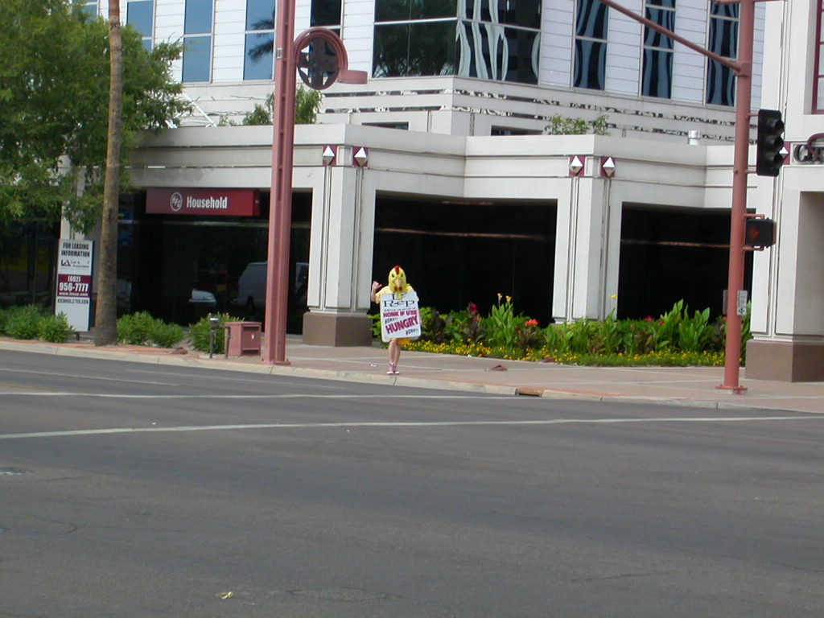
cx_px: 412
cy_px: 309
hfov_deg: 17.7
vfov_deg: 13.3
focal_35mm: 111
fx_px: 2642
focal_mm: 16.8
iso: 100
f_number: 4.8
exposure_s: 1/404
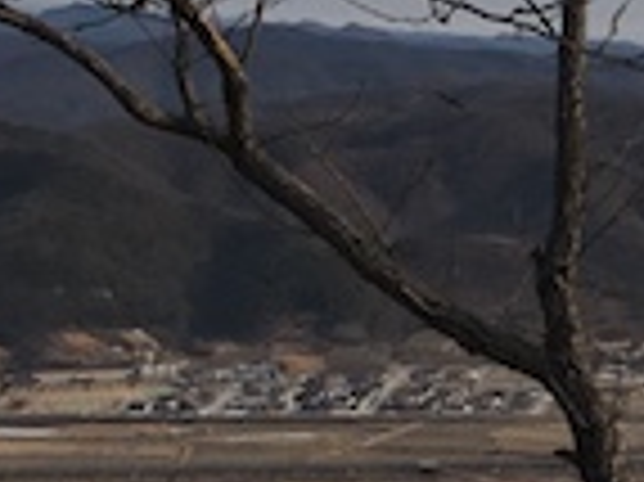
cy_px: 81
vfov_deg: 11.3
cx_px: 1274
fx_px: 2417
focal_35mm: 130
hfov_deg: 13.2
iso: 25
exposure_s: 1/2331
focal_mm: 4.15
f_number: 2.2
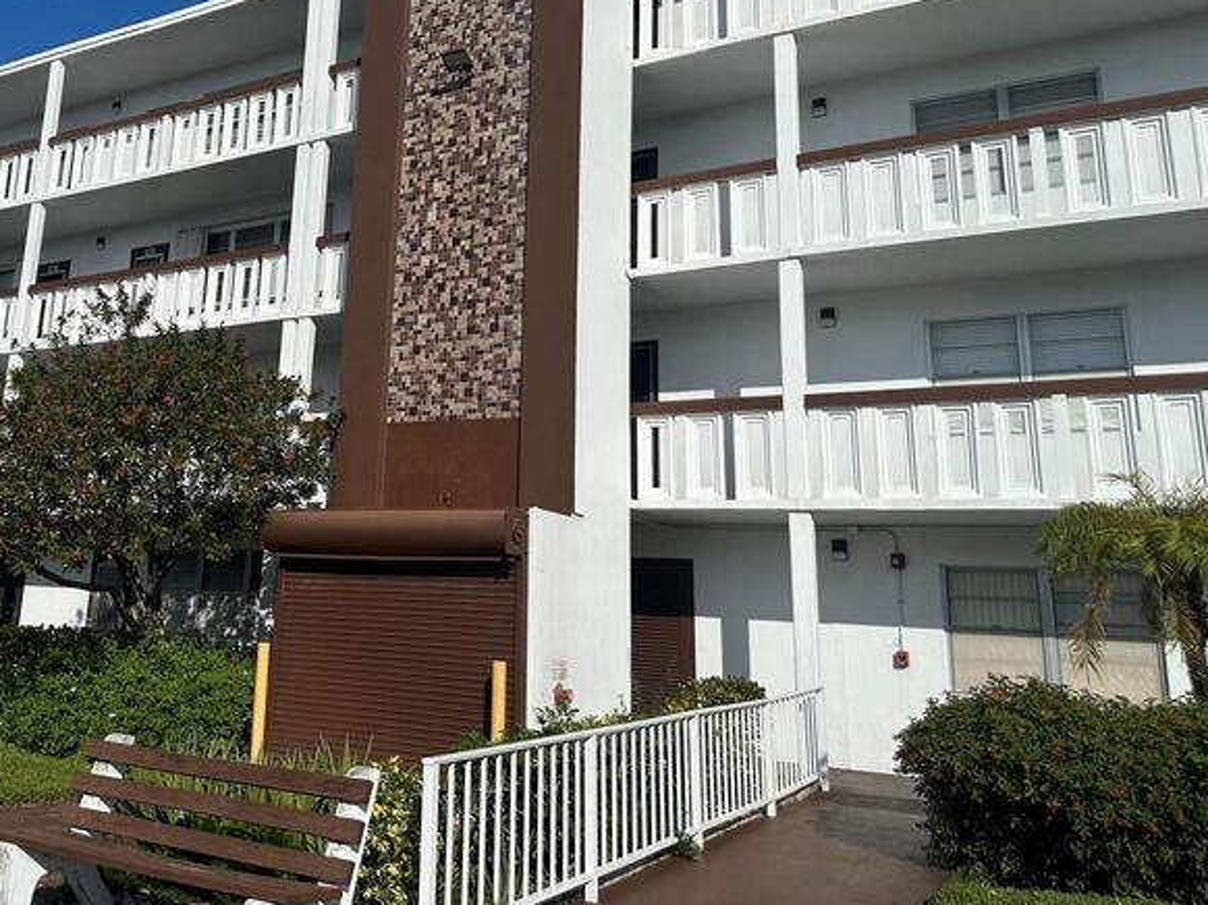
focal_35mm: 33
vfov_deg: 42.3
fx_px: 1151
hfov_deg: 54.2
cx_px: 394
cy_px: 299
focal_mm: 6.86
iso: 80
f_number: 1.78
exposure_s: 1/12048
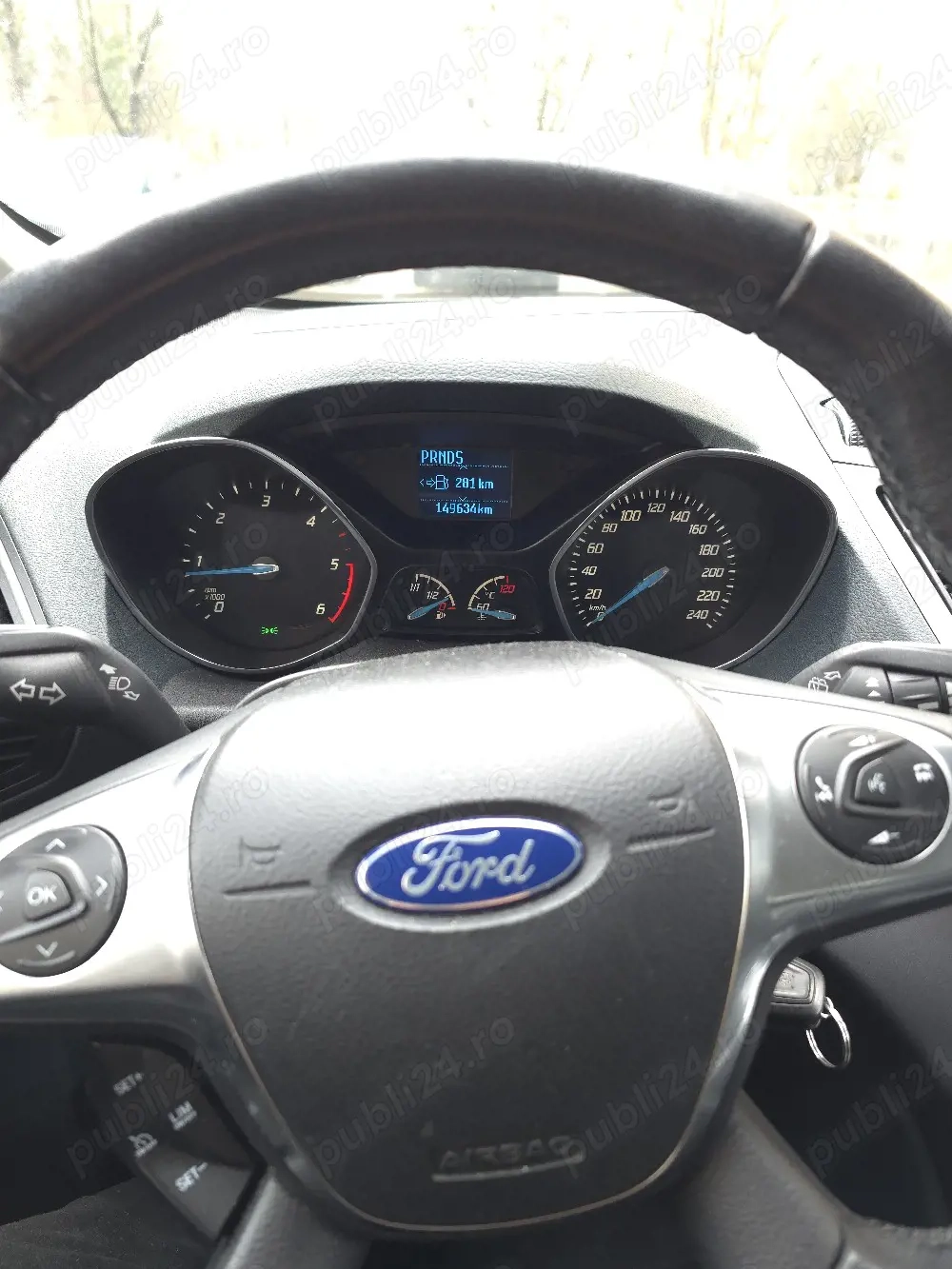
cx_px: 476
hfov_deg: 58.9
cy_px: 634
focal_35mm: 23
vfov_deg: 73.9
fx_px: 843
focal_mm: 6.3
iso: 100
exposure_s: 1/50
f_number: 1.7
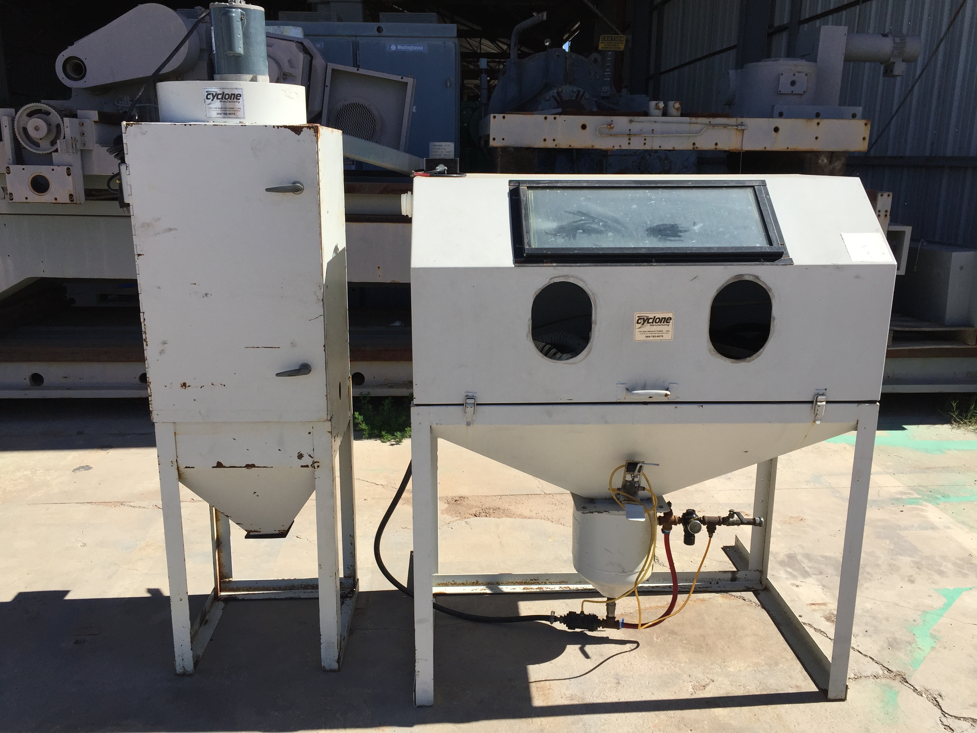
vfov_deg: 48.2
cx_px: 488
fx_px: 818
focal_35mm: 29
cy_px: 366
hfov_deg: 61.7
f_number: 2.2
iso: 32
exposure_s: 1/2475
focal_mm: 4.15
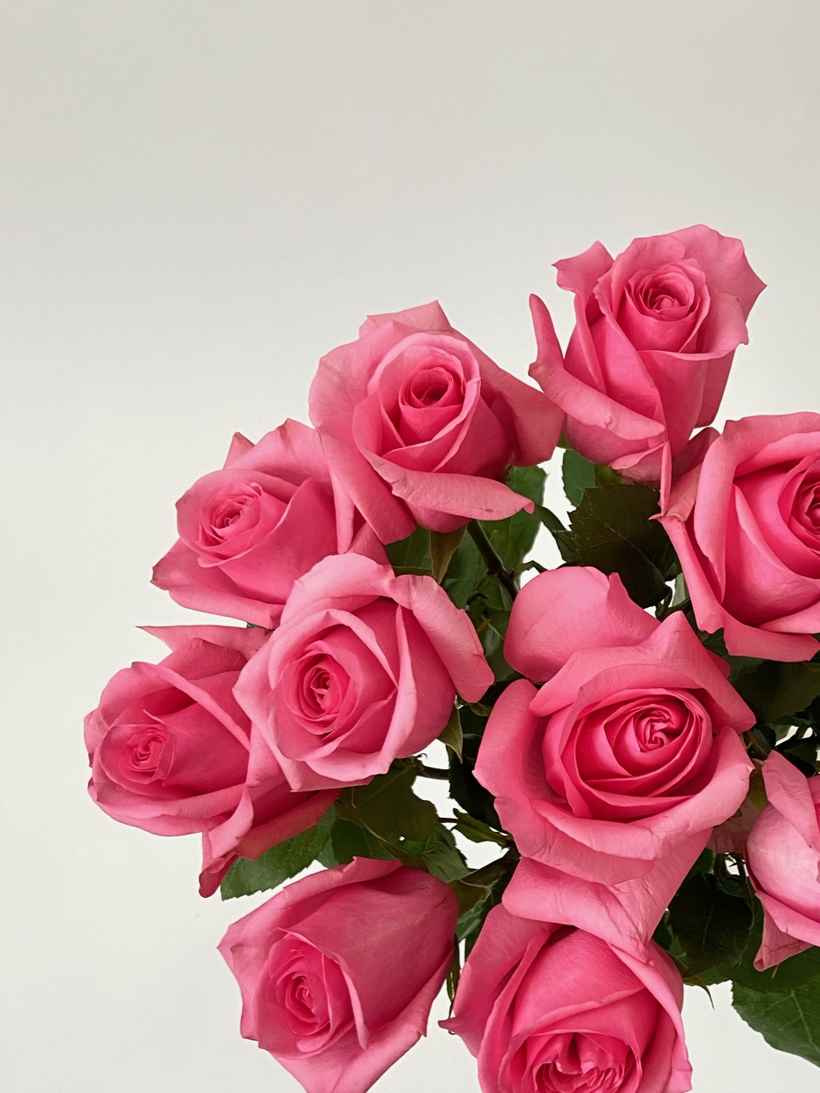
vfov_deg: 43.6
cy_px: 658
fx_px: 1358
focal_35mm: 43
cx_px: 591
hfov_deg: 33.1
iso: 125
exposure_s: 1/84
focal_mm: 4.25
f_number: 1.8
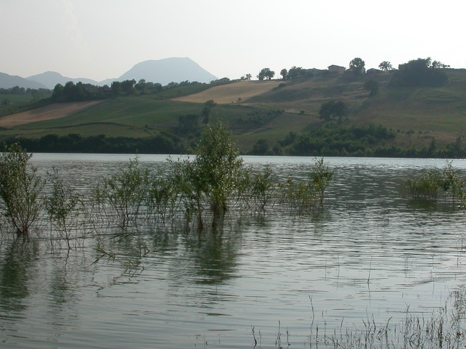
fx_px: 700
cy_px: 167
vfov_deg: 28.0
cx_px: 261
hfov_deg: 36.8
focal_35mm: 52
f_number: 7.5
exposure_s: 1/730
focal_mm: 7.85
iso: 100
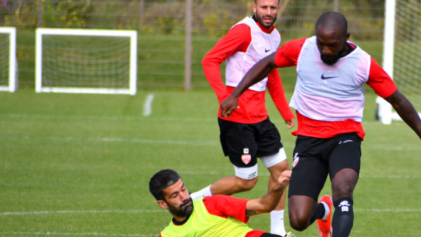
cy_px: 135
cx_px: 281
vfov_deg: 1.8
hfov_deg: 3.2
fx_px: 7537
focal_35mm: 675
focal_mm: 300
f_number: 6.3
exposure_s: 1/1600
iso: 400
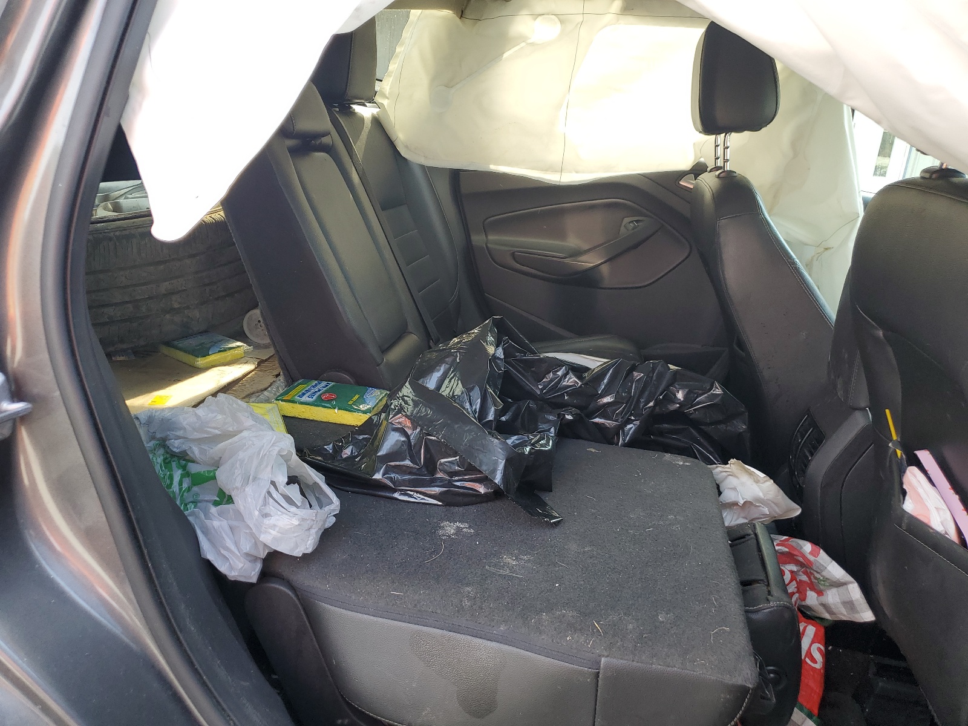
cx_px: 484
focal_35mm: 26
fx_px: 727
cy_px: 363
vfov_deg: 53.1
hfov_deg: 67.3
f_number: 1.5
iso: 50
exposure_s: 1/120
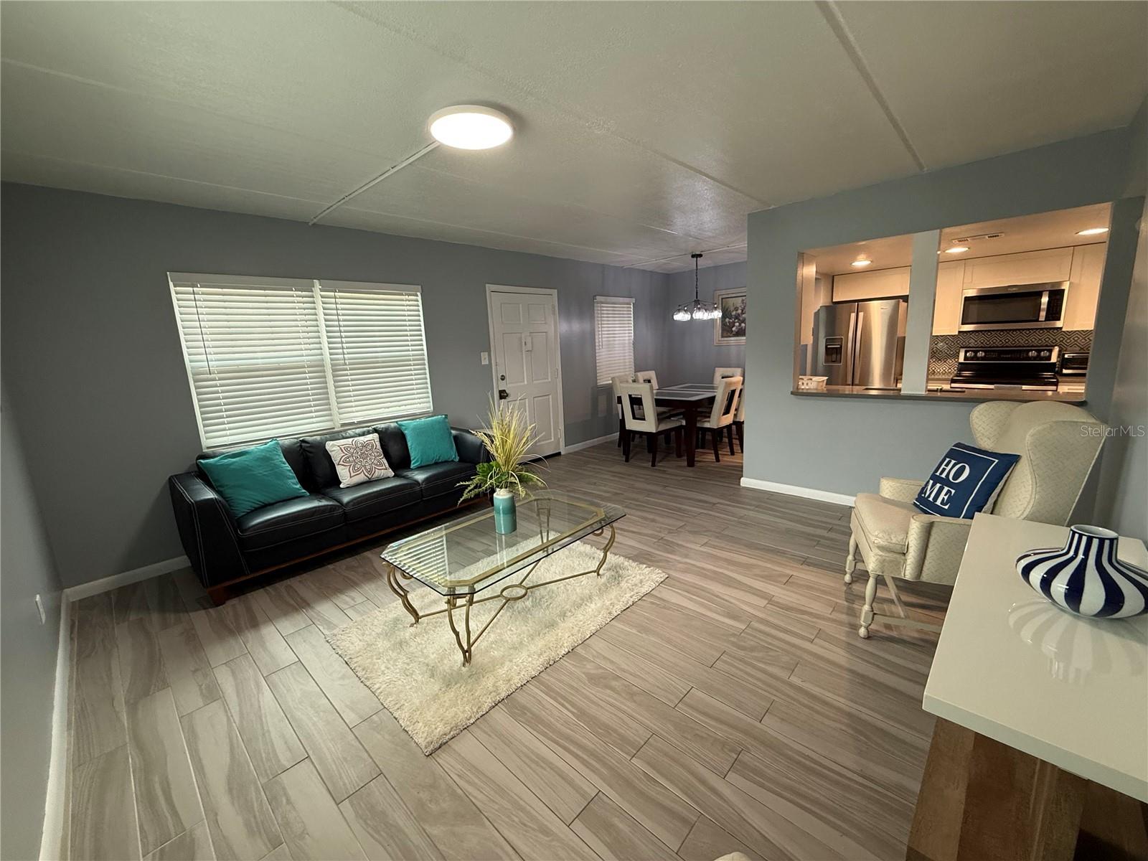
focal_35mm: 14
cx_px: 574
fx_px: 464
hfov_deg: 102.1
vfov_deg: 85.7
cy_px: 430
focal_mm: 2.22
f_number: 2.2
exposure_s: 1/60
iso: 200
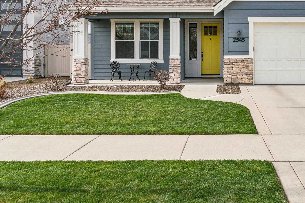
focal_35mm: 38
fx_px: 320
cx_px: 225
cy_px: 54
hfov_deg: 49.2
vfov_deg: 34.6
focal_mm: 20.4
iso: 400
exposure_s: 1/200
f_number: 13
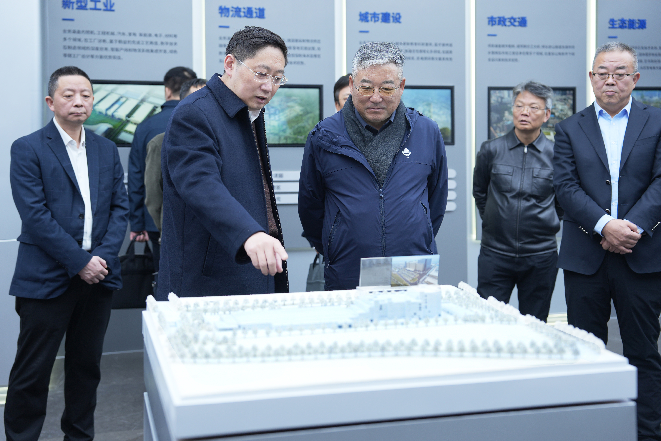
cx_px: 330
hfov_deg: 41.9
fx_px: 863
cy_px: 220
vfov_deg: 28.6
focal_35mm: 47
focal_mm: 47
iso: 100
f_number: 2.8
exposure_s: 1/50
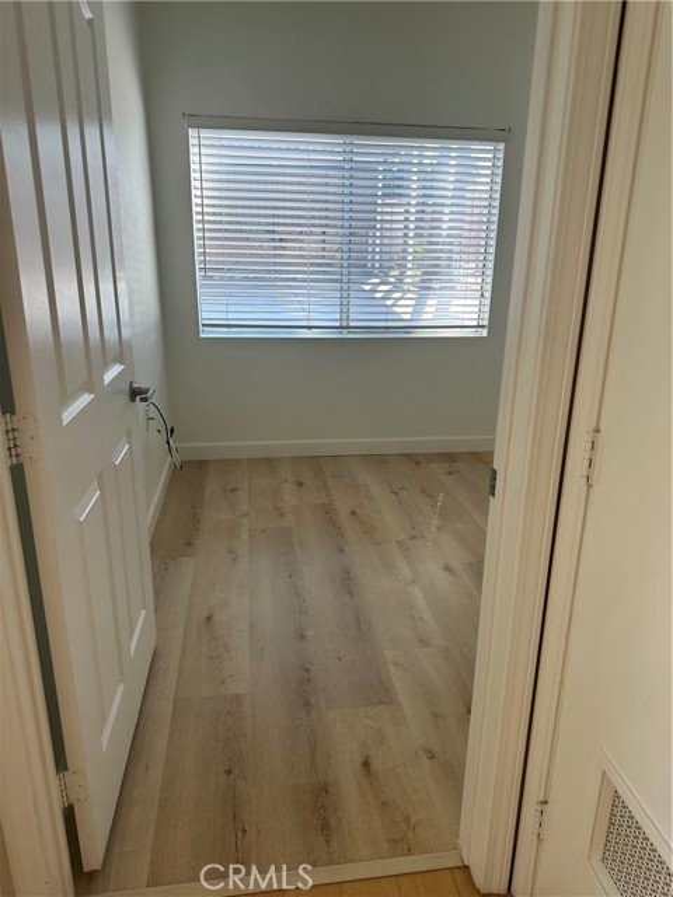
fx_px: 622
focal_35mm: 24
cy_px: 448
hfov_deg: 56.8
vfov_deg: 71.6
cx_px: 336
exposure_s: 1/150
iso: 64
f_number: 1.78
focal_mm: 6.86
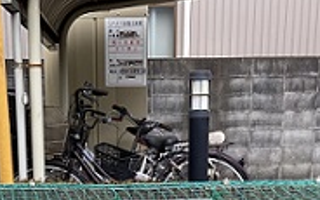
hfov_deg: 22.0
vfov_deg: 12.4
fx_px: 820
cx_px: 123
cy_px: 393
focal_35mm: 94
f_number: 1.8
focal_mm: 4.25
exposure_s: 1/140
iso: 32
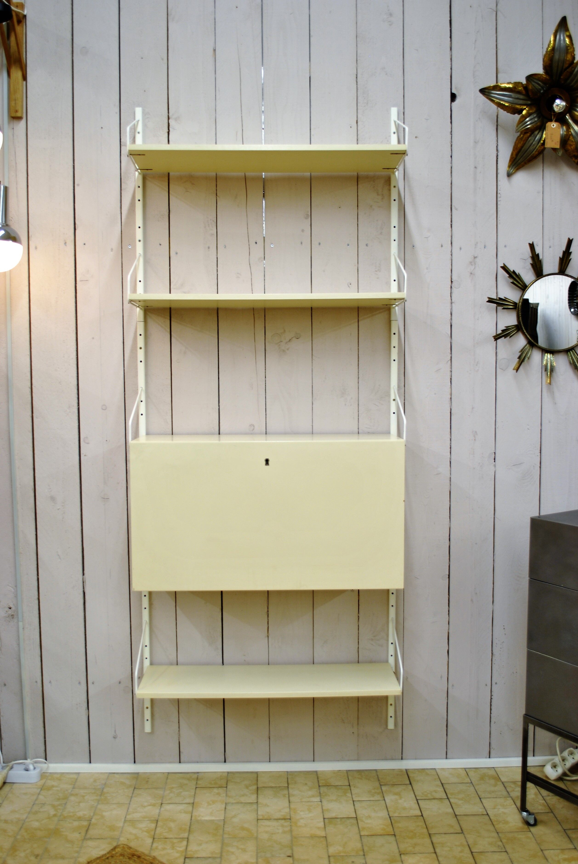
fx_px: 793
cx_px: 289
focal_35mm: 33
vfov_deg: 57.2
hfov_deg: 40.1
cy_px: 432
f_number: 4
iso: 100
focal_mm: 22
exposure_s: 1/13
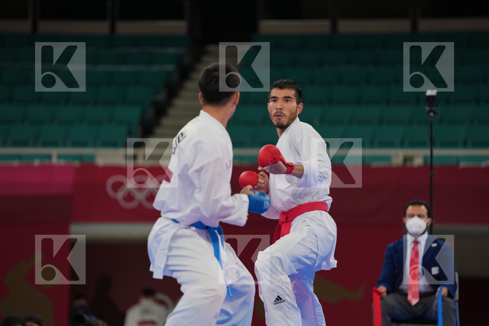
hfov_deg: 10.3
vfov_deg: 6.9
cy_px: 163
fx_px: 2716
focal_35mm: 200
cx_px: 244
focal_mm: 200
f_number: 2.8
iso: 500
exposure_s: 1/1000
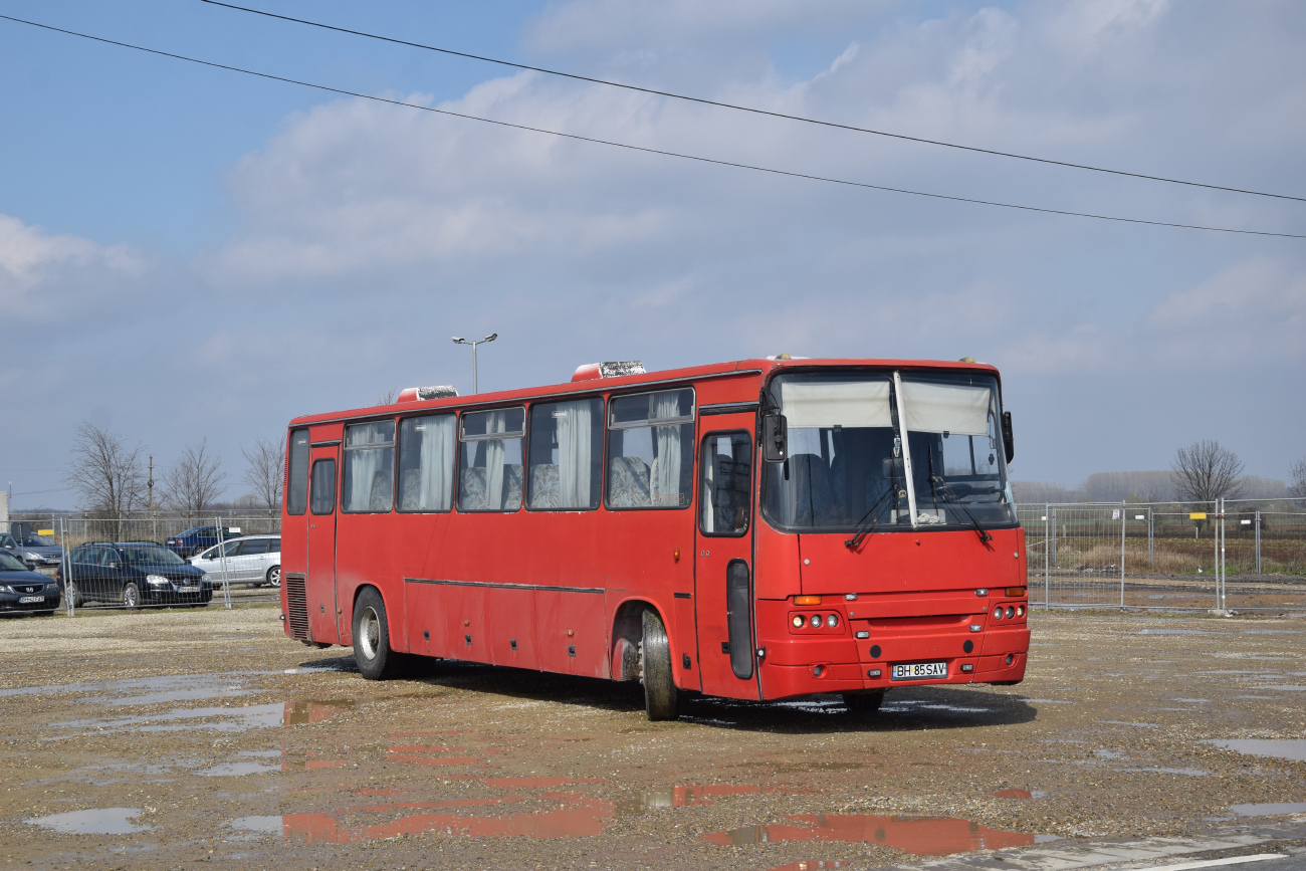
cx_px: 653
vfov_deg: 21.6
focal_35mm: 63
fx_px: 2286
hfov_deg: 31.9
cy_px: 436
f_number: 6.3
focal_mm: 42
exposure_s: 1/800
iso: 200
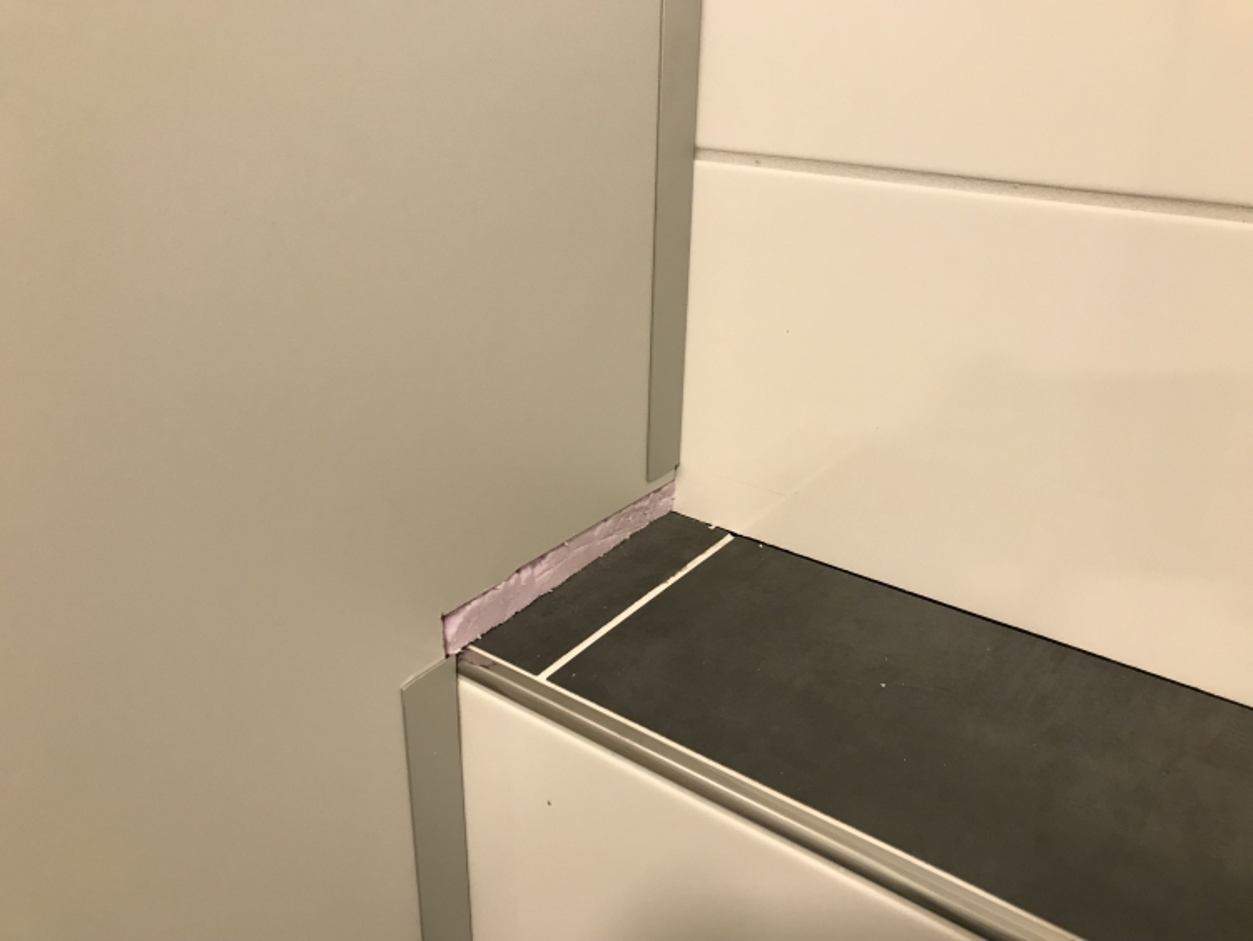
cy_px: 470
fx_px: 1014
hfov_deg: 63.4
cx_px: 626
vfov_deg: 49.8
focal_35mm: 28
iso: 40
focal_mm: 3.99
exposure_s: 1/20
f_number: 1.8
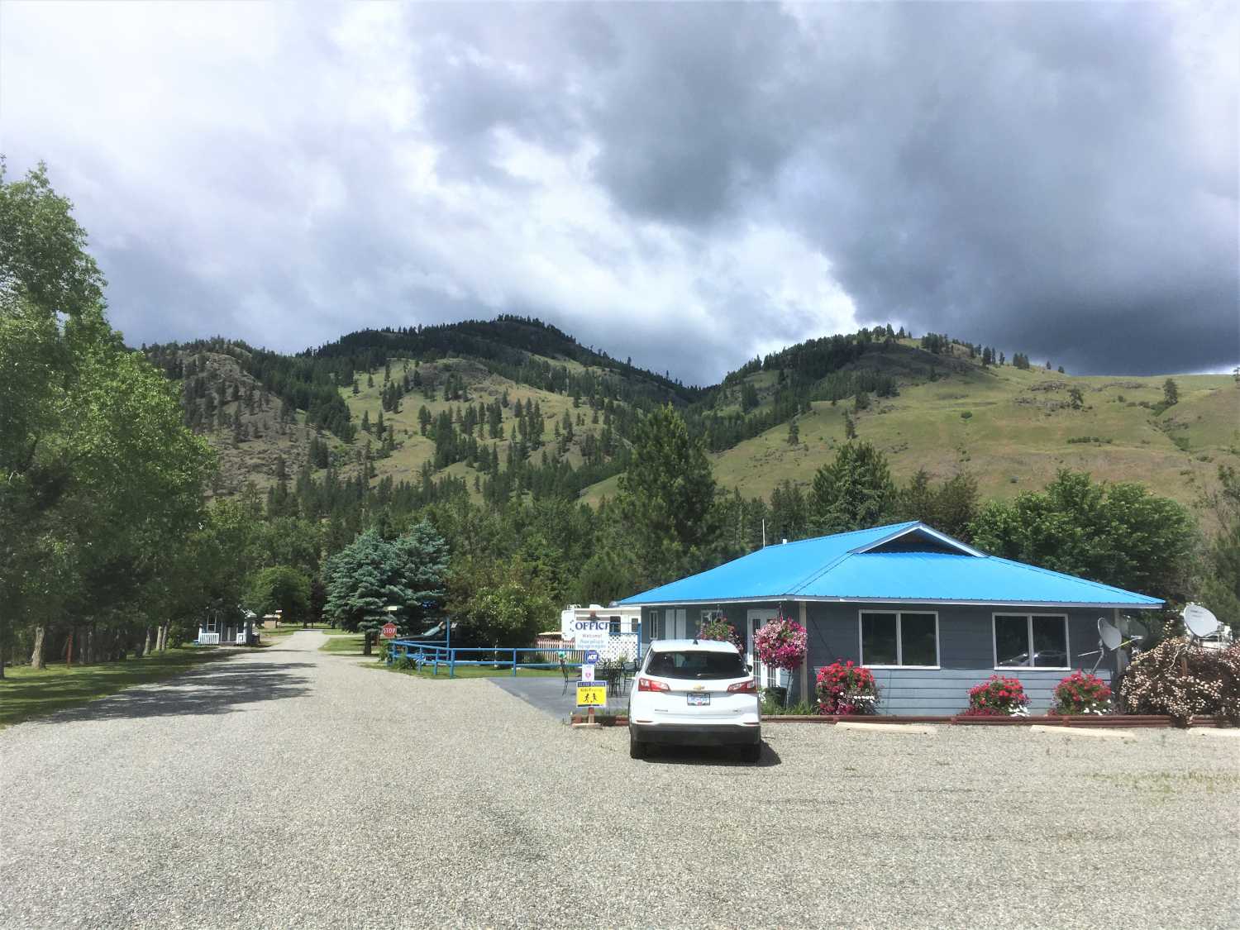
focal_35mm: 29
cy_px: 465
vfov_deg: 48.2
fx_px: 1039
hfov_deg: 61.7
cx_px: 620
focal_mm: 4.15
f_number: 2.2
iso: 25
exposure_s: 1/2404
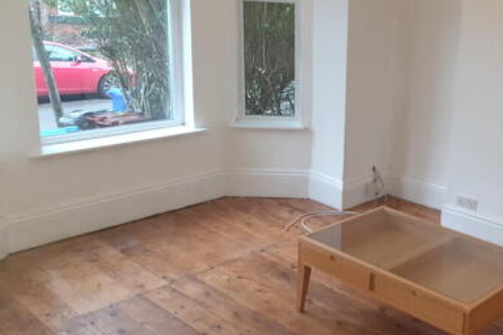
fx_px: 573
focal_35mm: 41
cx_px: 378
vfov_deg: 32.5
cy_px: 133
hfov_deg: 45.7
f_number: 2.4
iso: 125
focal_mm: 4.3
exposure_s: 1/20
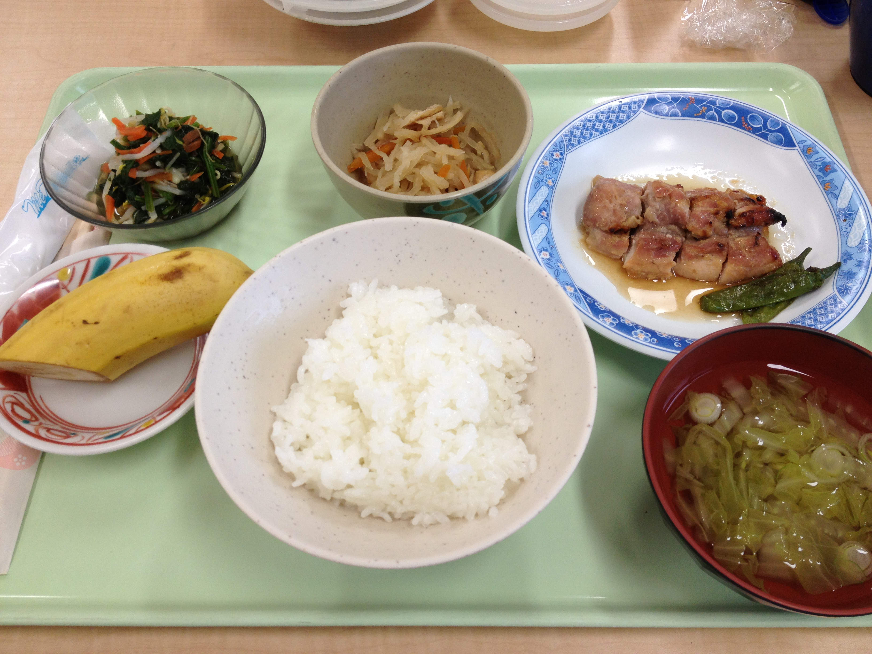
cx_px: 436
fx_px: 882
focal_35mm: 35
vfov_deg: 40.7
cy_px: 327
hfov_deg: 52.6
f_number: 2.4
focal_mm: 4.28
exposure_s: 1/60
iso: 80
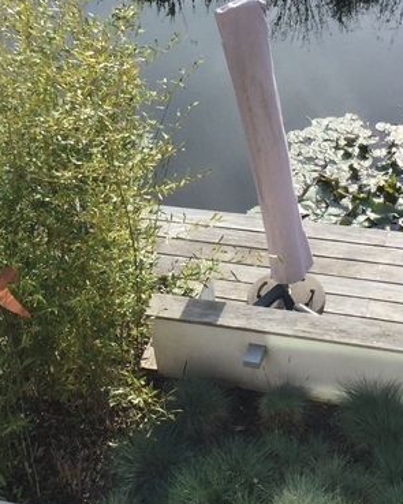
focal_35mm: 84
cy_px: 96
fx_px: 1253
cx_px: 190
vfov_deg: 22.4
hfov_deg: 18.3
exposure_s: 1/806
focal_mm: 3.3
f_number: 2.4
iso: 25
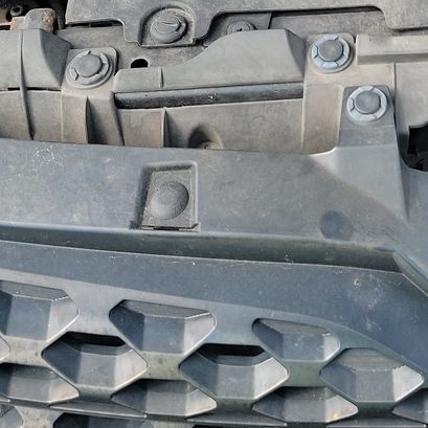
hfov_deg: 20.3
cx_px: 419
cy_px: -119
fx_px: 1161
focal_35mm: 83
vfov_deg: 19.4
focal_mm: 6.7
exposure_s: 1/177
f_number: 1.8
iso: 50
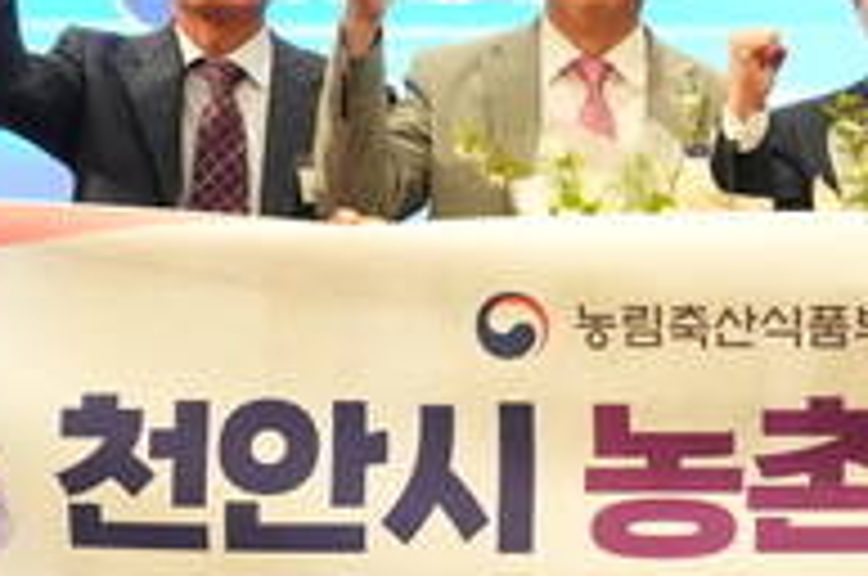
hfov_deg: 14.8
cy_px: 245
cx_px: 944
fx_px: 3274
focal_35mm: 136
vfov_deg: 10.0
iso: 6400
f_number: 4.5
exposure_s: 1/125
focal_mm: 41
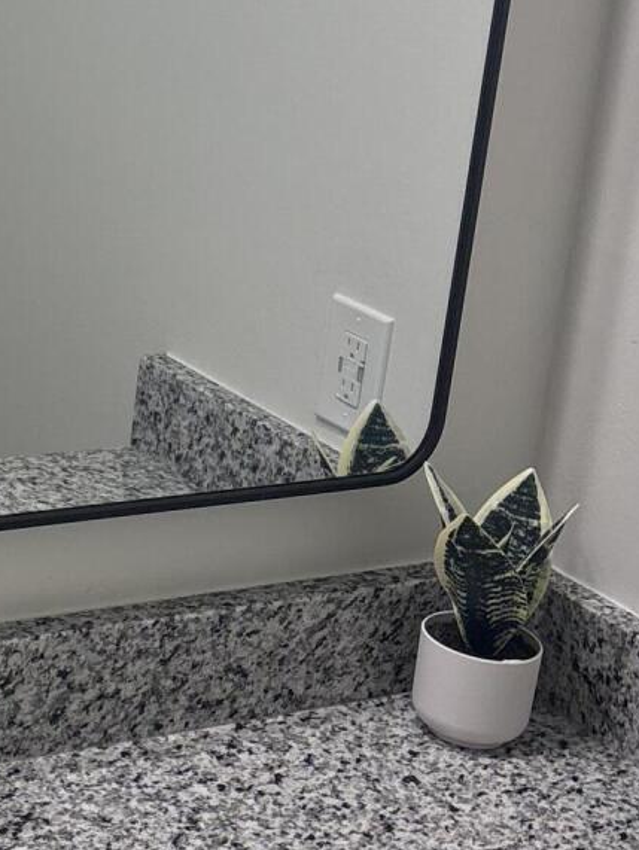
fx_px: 2237
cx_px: -213
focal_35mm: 91
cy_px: 130
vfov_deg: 21.2
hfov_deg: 15.4
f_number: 1.6
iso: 64
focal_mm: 5.96
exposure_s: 1/138
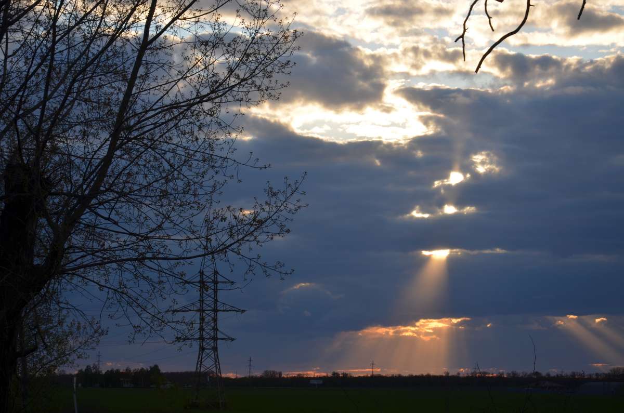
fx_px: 1816
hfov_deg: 19.5
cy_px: 206
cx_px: 312
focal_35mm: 105
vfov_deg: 13.0
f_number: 7.1
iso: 100
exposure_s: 1/200
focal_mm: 70
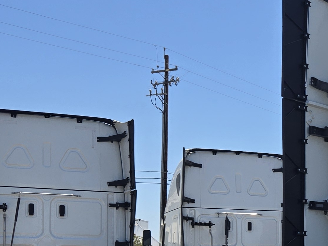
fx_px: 786
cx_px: 392
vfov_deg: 17.1
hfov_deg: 21.8
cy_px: 282
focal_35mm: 83
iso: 25
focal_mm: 5.4
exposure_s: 1/1859
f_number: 1.8
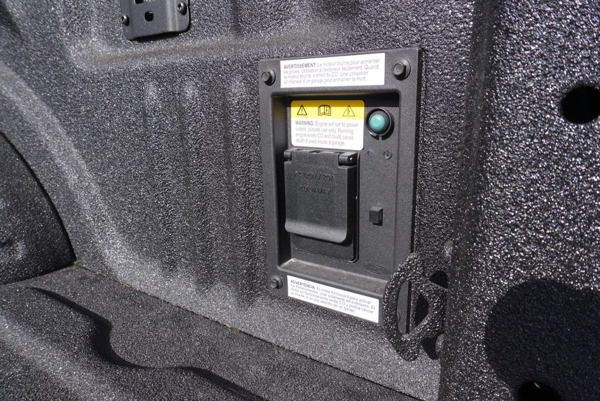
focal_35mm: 24
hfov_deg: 73.7
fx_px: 400
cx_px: 300
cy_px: 200
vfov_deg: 53.2
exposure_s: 1/125
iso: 100
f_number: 9
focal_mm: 16
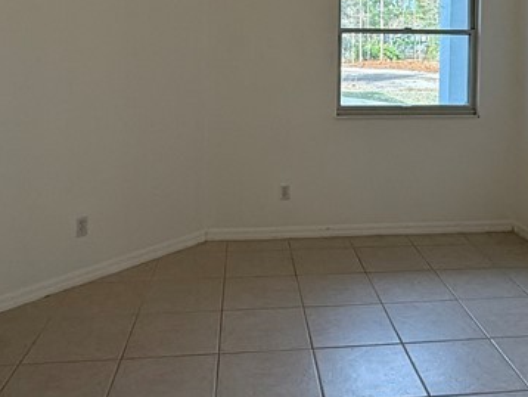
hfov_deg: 46.4
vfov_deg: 34.2
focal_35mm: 40
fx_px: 611
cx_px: 327
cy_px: 47
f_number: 2.2
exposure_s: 1/120
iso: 125
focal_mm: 2.22
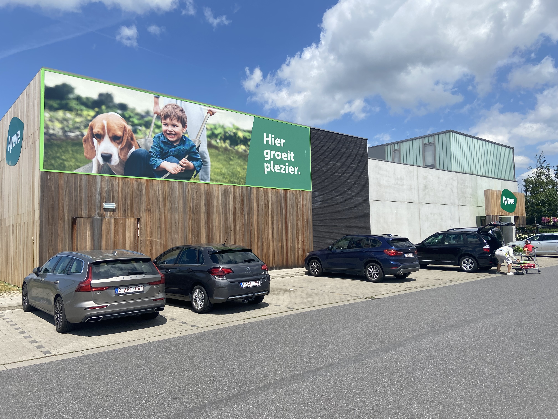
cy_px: 210
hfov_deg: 67.3
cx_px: 279
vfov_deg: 53.1
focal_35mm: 26
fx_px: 419
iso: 32
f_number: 1.8
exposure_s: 1/3984
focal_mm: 4.25
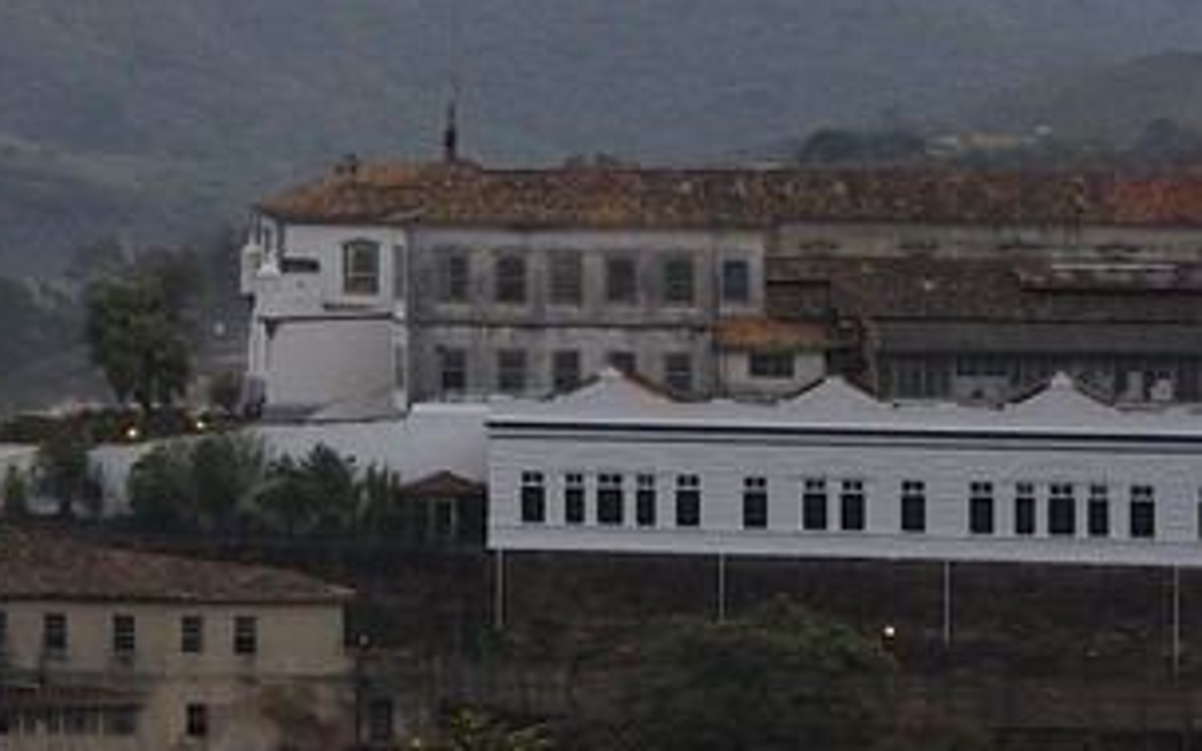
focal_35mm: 225
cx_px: -1953
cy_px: -312
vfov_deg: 5.8
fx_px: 7371
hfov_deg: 8.3
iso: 100
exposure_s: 1/60
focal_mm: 28
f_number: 7.6
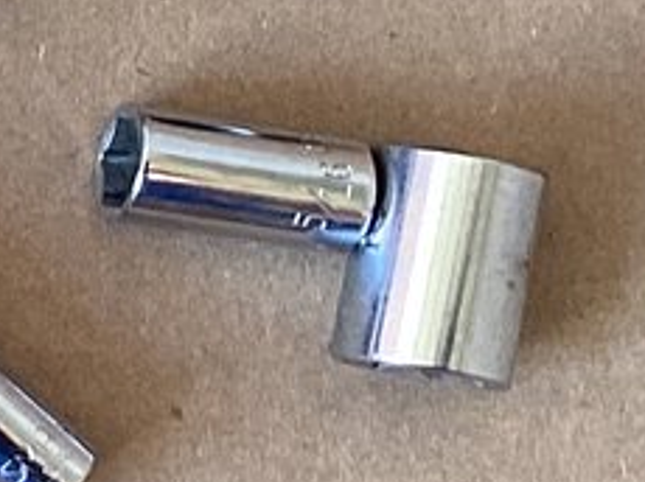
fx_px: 3797
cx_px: -1263
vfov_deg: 7.3
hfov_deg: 8.3
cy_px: 52
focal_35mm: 204
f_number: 2.4
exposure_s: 1/60
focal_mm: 3.3
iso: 64
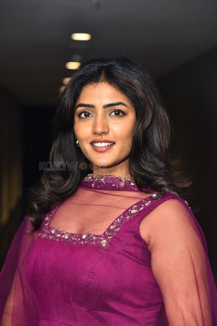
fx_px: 1085
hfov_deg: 11.4
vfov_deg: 17.1
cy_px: 163
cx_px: 108
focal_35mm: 120
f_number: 5
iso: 1600
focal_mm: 120
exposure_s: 1/125
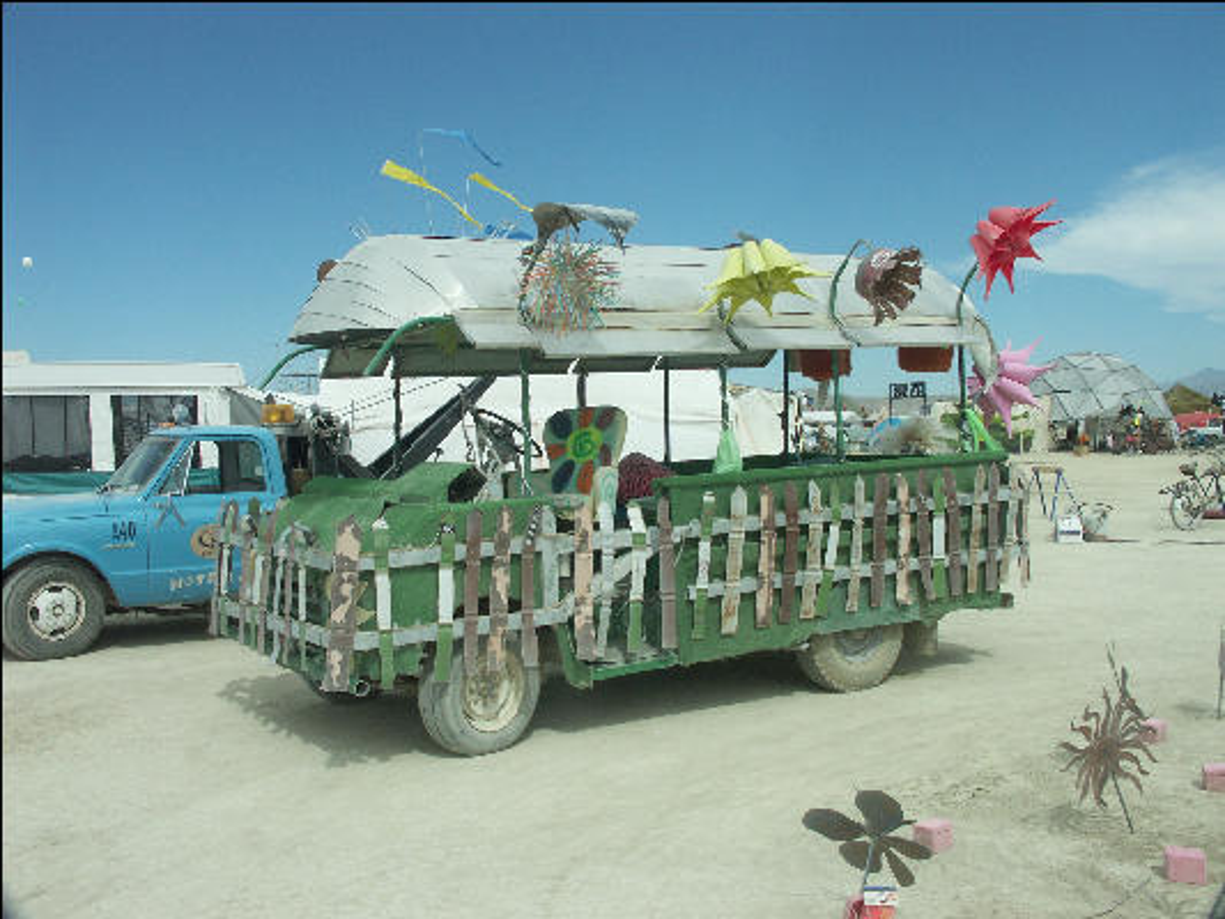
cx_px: 612
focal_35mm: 36
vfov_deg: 39.7
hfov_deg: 51.3
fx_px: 1274
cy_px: 460
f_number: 9
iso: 100
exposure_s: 1/500
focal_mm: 9.36
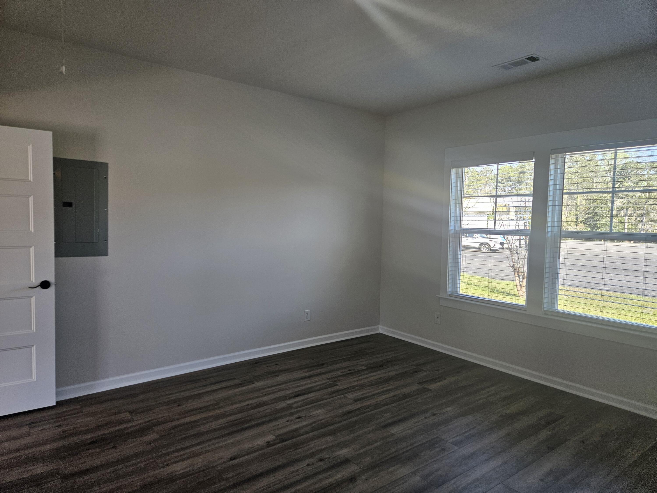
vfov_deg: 58.9
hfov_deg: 73.9
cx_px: 328
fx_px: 437
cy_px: 246
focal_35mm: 23
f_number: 1.8
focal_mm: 5.4
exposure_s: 1/120
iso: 80
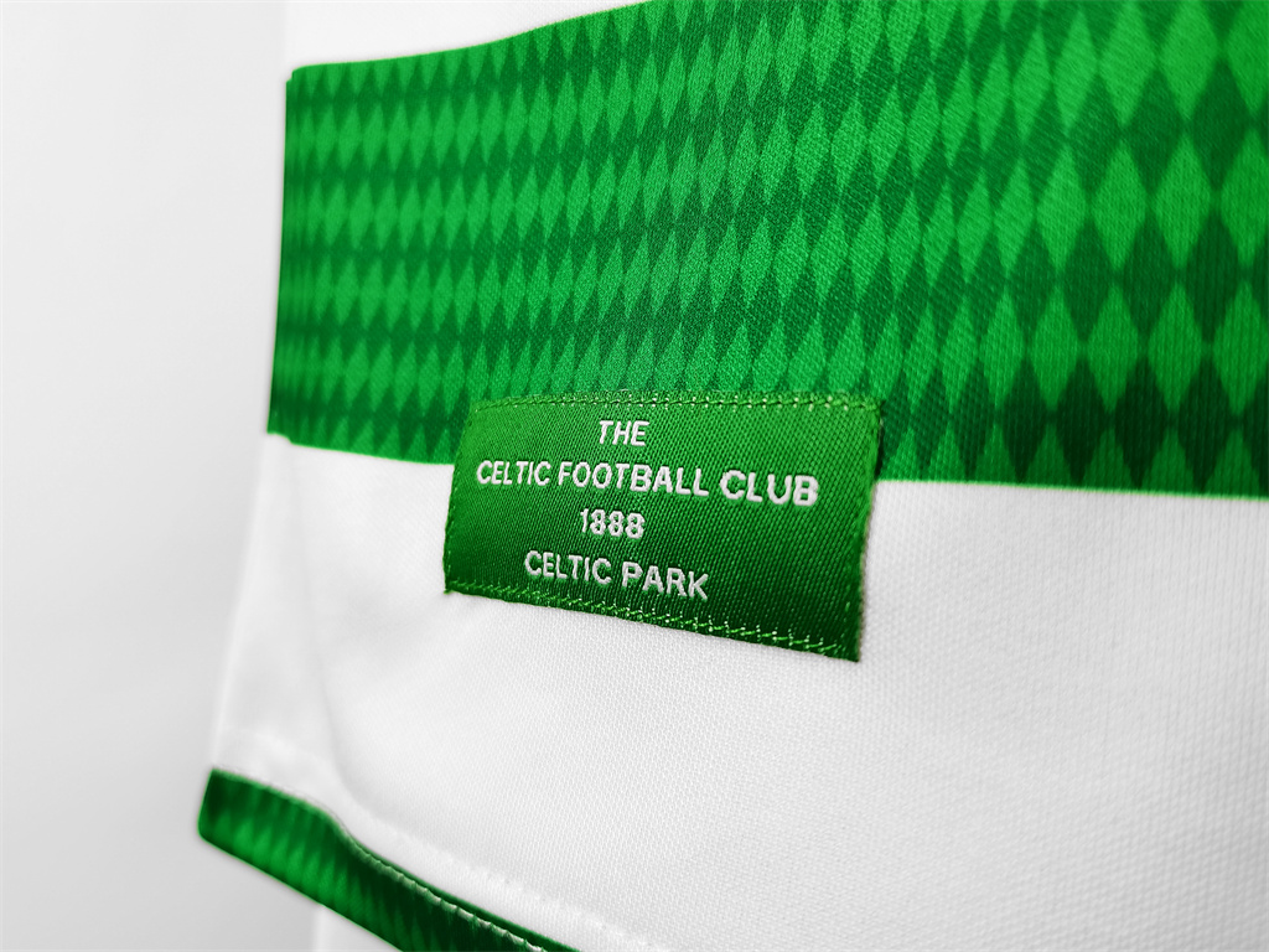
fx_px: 1173
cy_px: 476
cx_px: 634
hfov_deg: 56.8
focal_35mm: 32
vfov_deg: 44.2
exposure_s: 1/50
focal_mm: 5.58
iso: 160
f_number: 1.8
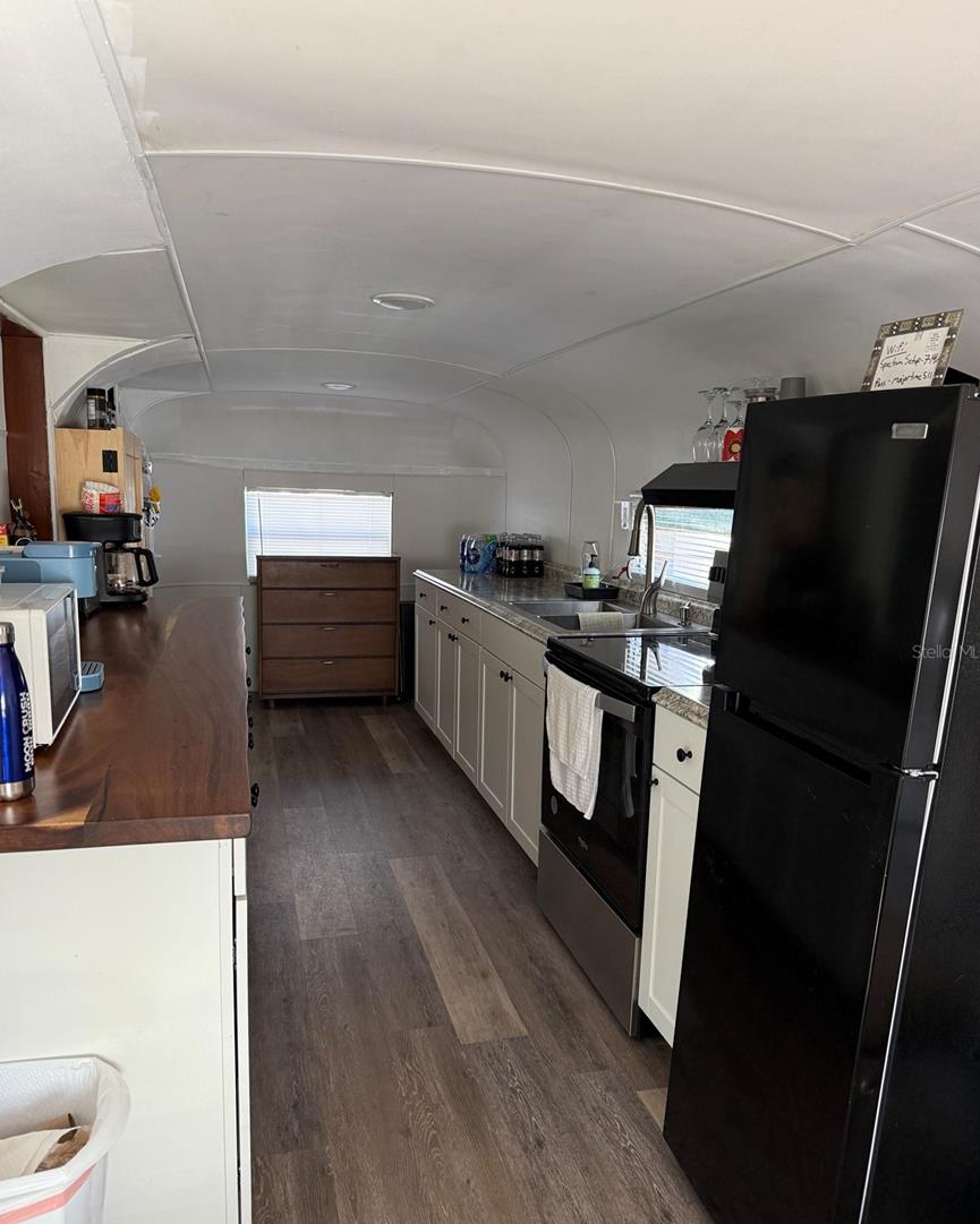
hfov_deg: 54.9
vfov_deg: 66.0
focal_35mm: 26
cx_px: 483
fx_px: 943
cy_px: 651
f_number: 1.78
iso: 200
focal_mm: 6.76
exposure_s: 1/134
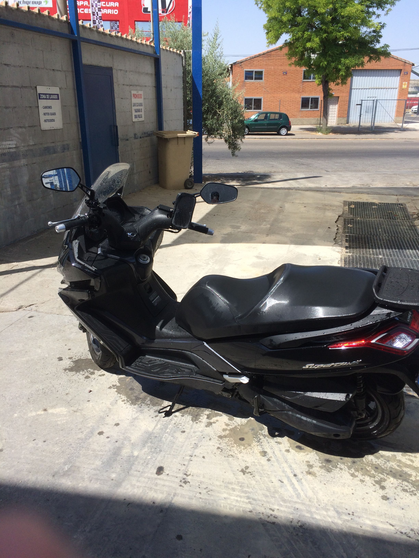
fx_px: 468
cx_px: 210
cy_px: 279
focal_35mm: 29
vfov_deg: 61.7
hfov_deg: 48.2
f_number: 2.2
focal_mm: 4.15
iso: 32
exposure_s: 1/1709
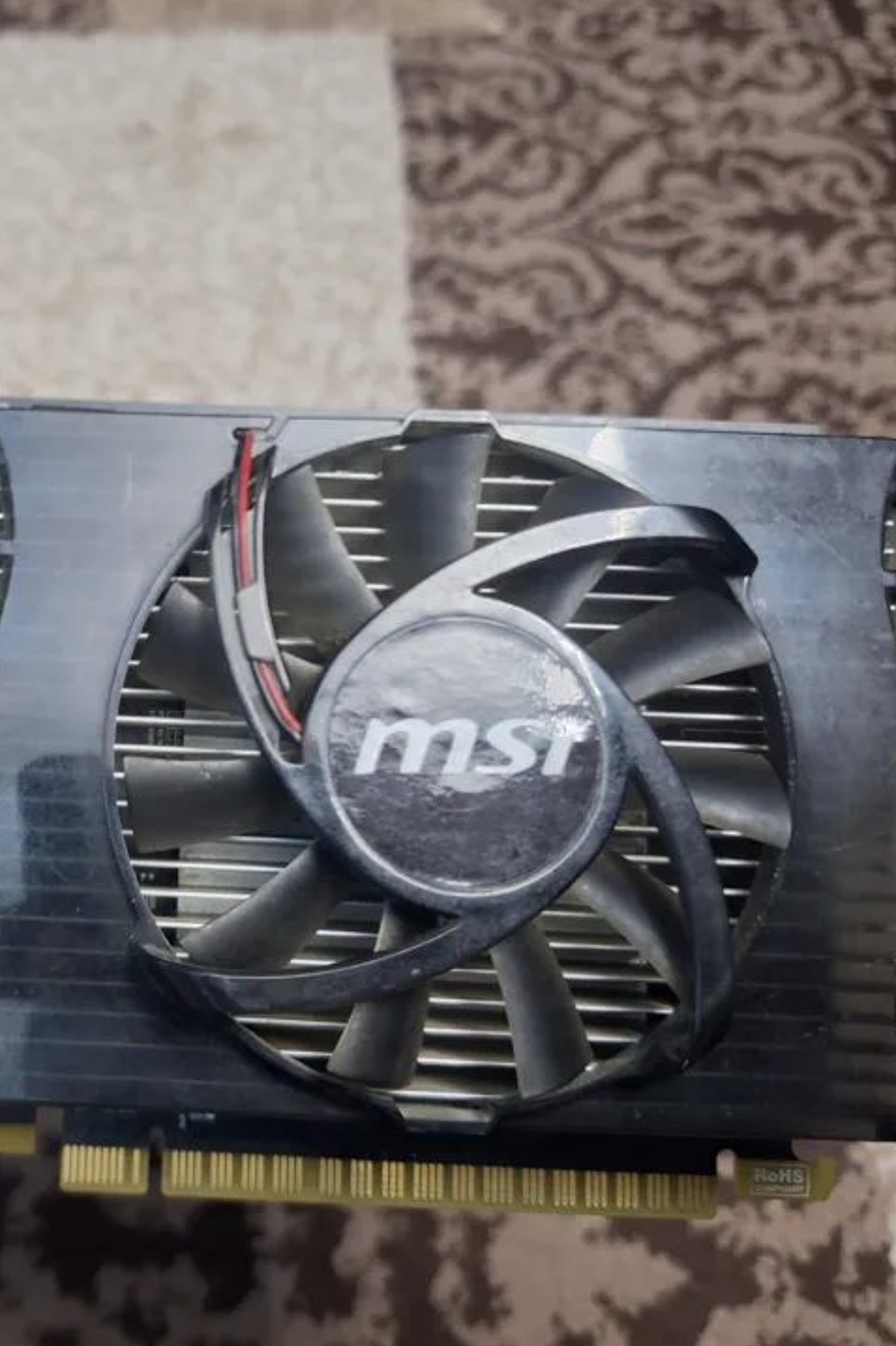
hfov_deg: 39.2
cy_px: 673
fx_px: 1196
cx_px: 156
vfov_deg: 58.7
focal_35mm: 32
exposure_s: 1/25
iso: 320
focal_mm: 5.54
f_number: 1.8
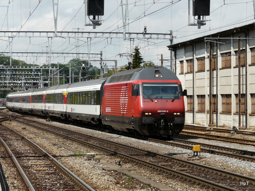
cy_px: 96
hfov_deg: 14.0
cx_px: 128
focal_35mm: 141
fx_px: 1039
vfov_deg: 10.5
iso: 100
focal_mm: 23.1
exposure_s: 1/500
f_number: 5.6
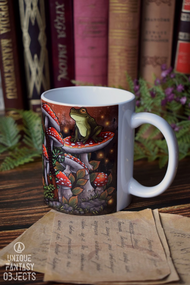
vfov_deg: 28.1
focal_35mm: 72
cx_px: 95
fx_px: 570
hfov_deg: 18.9
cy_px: 142
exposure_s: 1/60
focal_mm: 48
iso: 640
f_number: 5.3
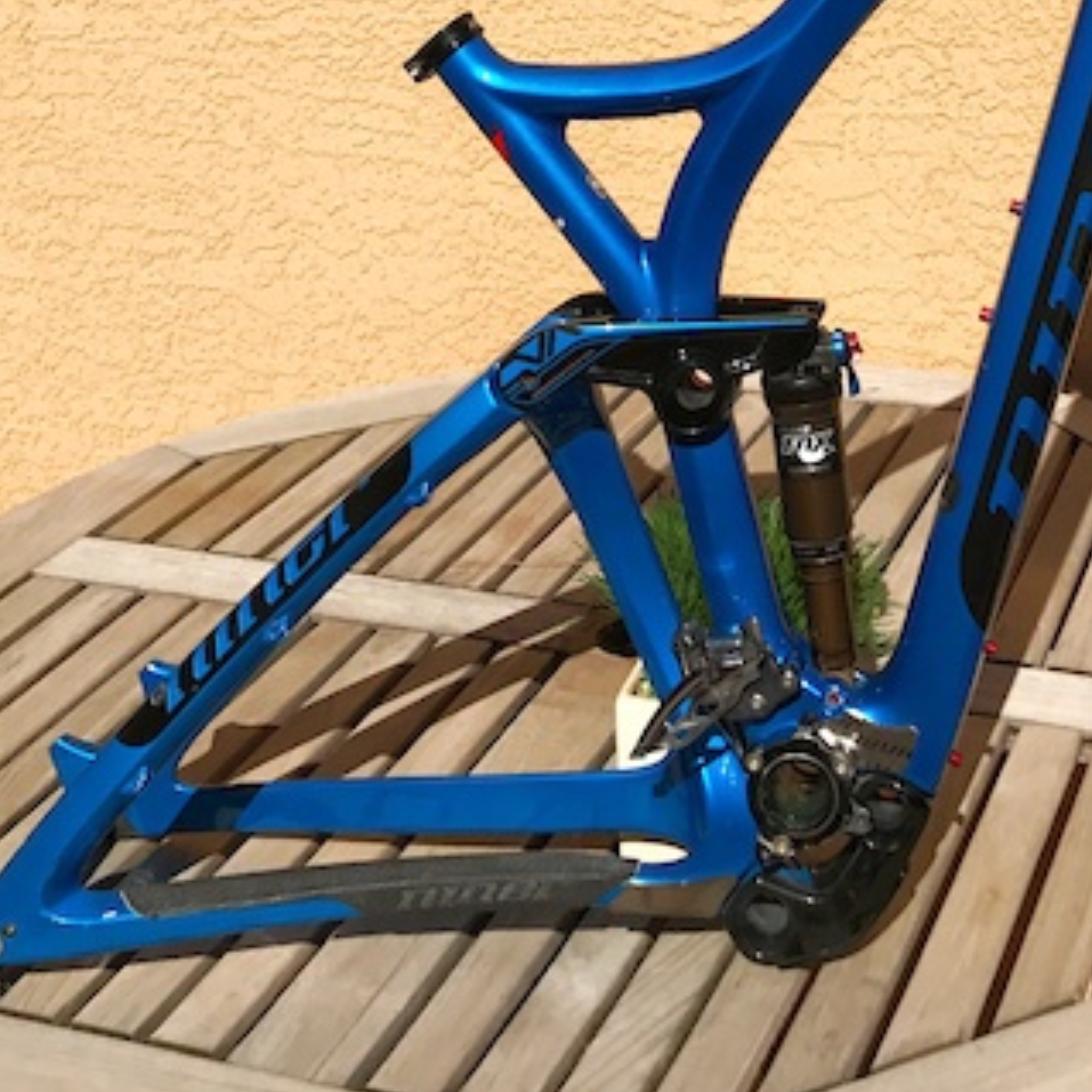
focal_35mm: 62
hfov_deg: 27.5
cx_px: 750
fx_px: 2213
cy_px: -267
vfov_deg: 24.7
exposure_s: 1/5319
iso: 25
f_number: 1.8
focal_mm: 3.99
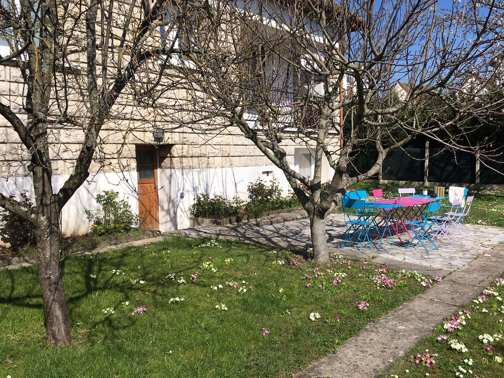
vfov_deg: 40.7
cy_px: 191
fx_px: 509
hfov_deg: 52.3
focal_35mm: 35
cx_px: 301
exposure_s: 1/2331
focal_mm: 4.15
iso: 25
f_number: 2.2
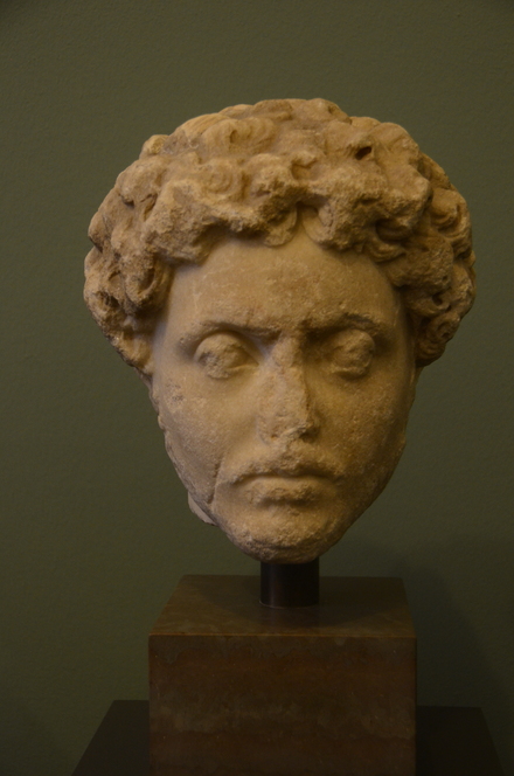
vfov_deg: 33.5
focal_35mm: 60
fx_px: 1290
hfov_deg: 22.5
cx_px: 257
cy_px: 388
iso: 1250
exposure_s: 1/10
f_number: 4.5
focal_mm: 40
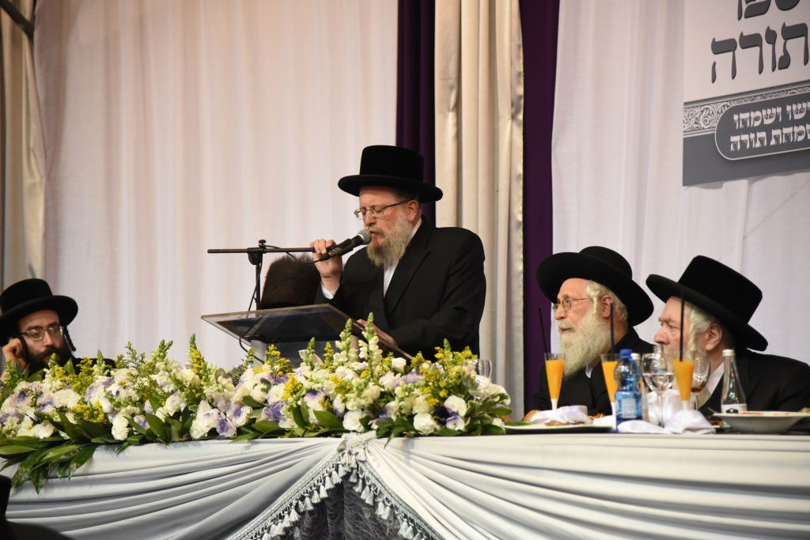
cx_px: 405
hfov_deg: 19.5
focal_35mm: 105
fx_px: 2363
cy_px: 270
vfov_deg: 13.0
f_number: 4
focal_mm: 105
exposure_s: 1/125
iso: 3200
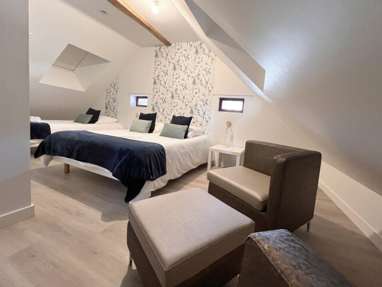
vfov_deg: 85.6
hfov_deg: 101.9
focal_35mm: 14
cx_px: 203
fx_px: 155
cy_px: 135
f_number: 1.8
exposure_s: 1/50
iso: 500
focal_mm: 1.57
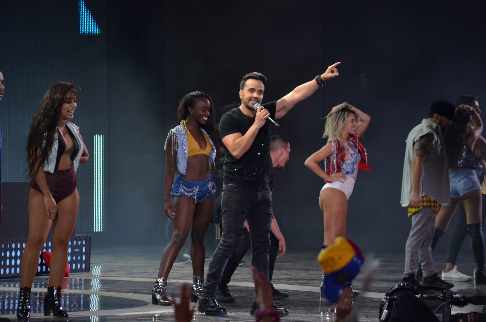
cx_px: 243
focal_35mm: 240
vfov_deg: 5.7
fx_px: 3233
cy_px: 161
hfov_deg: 8.6
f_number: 5.3
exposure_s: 1/125
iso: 800
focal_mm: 160
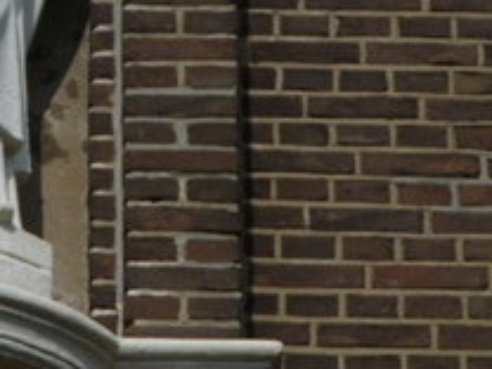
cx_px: -57
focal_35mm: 464
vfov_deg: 3.2
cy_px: -66
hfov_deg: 4.3
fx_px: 6595
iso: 100
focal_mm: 26.9
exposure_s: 1/800
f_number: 5.8
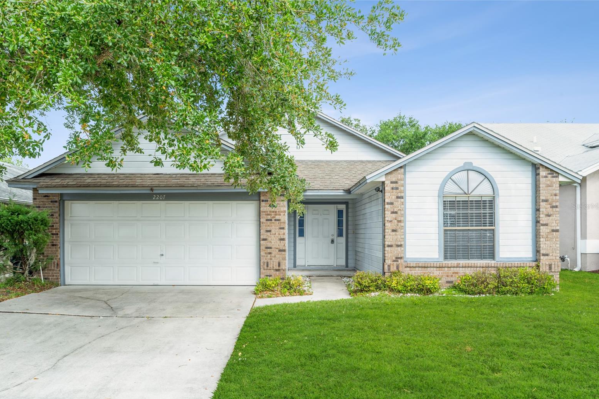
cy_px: 206
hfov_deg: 61.9
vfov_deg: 43.6
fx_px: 499
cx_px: 296
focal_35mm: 30
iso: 200
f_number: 8
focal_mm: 29
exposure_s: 1/100
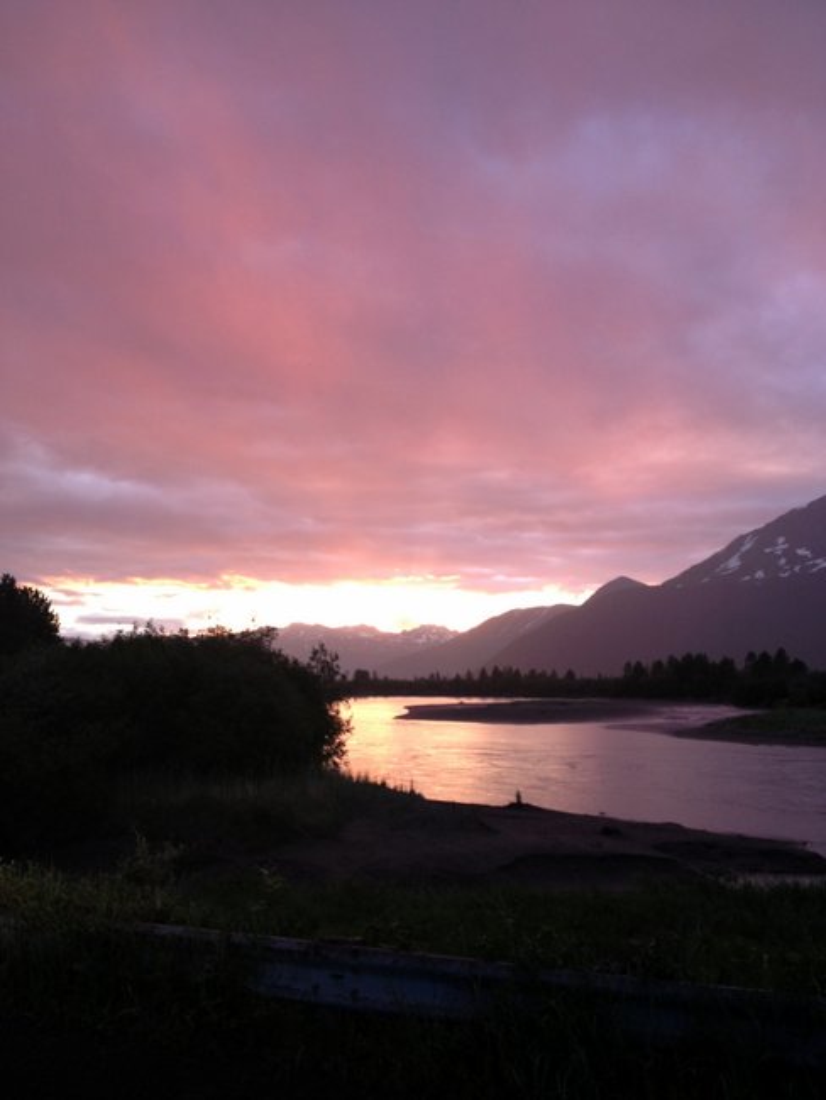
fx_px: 1113
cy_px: 550
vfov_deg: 52.6
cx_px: 413
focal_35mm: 35
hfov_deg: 40.7
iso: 50
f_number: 2.4
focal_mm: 4.28
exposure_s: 1/24
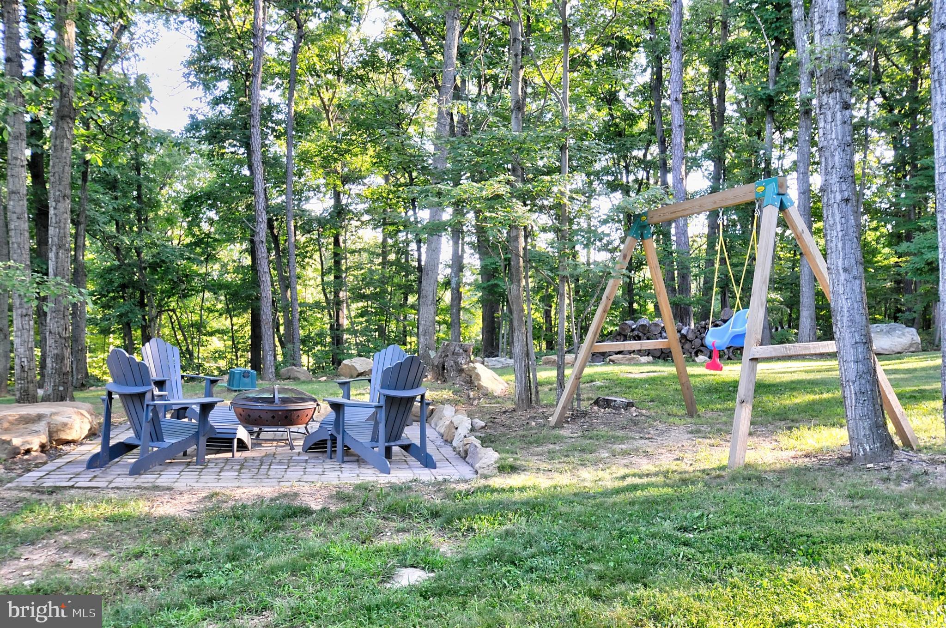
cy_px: 314
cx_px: 473
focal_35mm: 30
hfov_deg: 62.0
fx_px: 787
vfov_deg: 43.5
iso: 800
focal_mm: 20
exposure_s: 1/50
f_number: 8
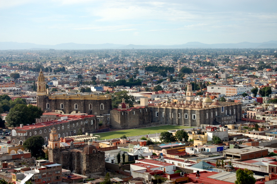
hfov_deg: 24.6
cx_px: 138
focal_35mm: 82
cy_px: 92
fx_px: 634
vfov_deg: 16.5
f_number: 9
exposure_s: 1/320
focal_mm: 55
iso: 200
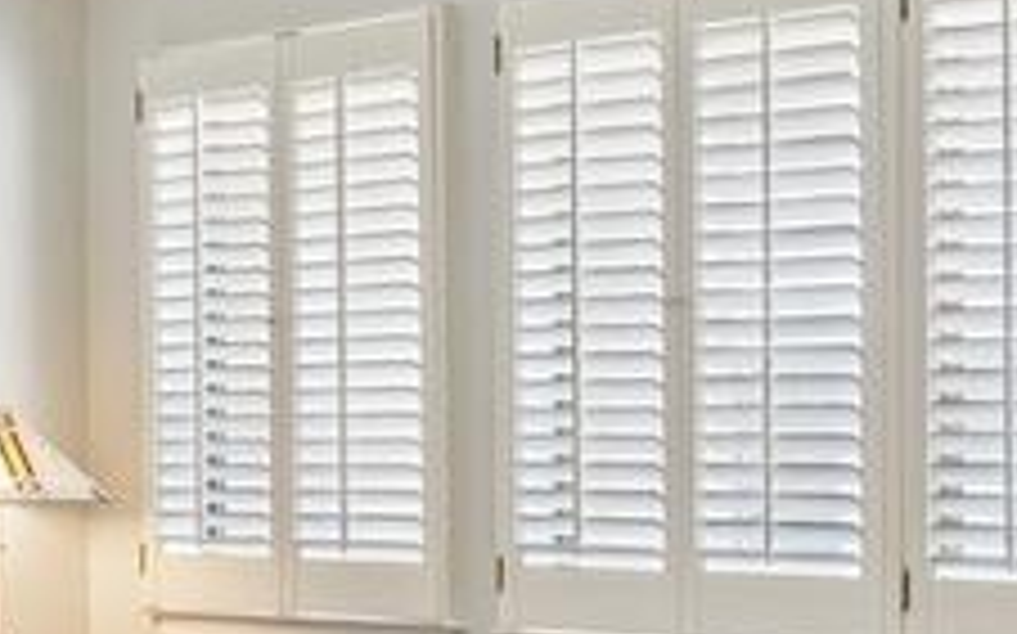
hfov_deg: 25.6
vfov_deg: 16.6
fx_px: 2161
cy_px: 510
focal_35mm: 78
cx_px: 922
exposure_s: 1/100
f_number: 7.1
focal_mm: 12
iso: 640
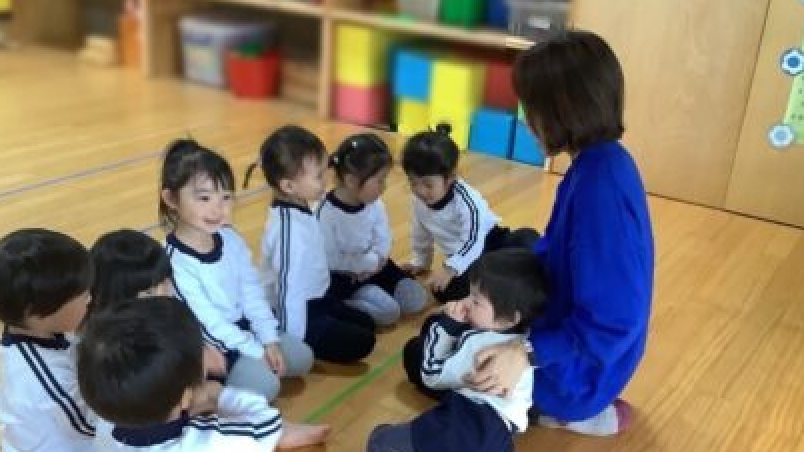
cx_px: 394
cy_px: 277
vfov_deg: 28.3
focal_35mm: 42
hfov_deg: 48.4
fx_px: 895
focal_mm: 3.3
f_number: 2.4
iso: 160
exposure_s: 1/60
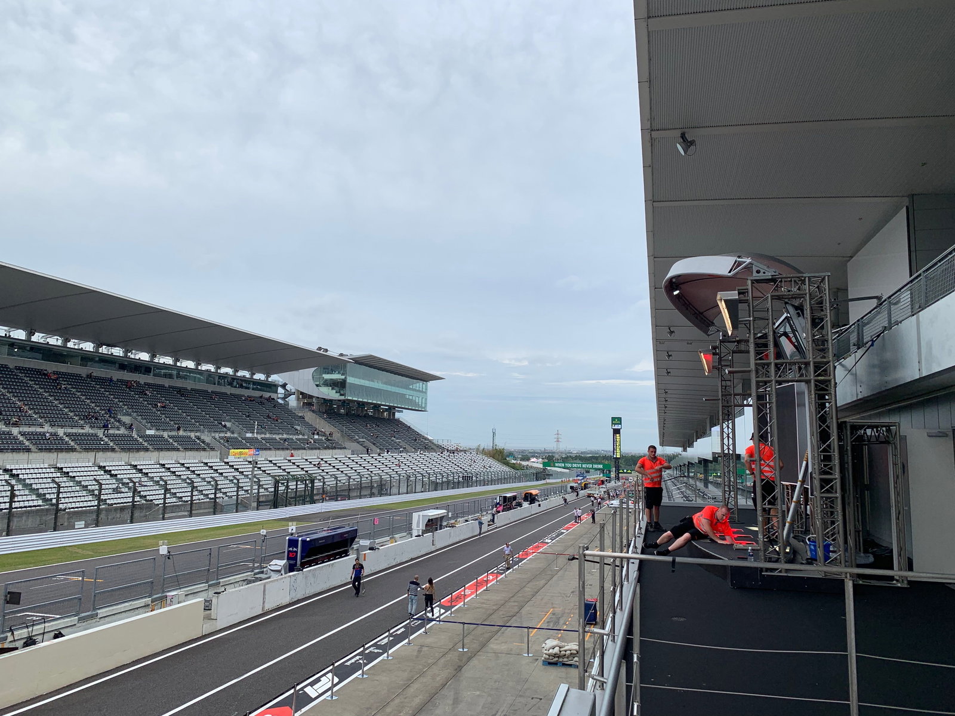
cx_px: 478
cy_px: 358
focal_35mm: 26
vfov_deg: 53.1
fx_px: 717
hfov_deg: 67.3
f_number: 1.8
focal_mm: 4.25
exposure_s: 1/502
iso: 25
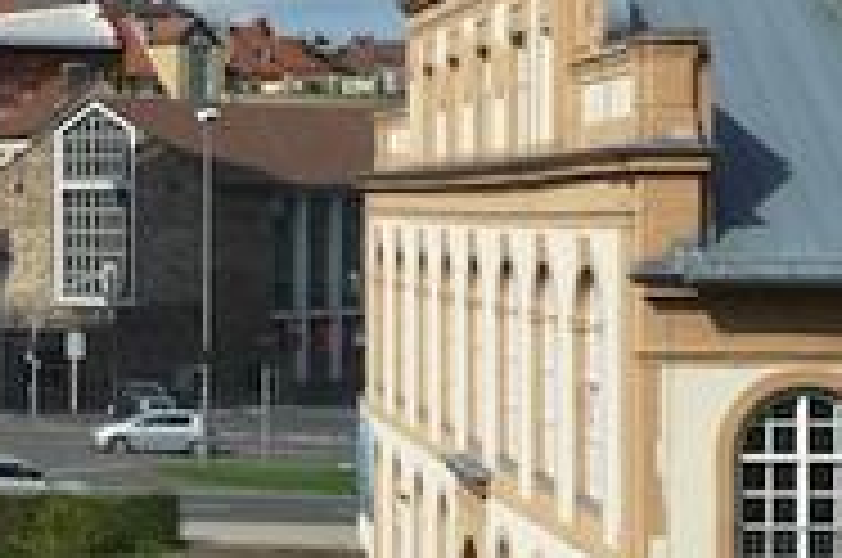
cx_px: -275
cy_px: 207
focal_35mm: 107
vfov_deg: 12.7
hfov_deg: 17.8
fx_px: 2498
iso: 100
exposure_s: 1/1300
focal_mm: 5
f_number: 3.4
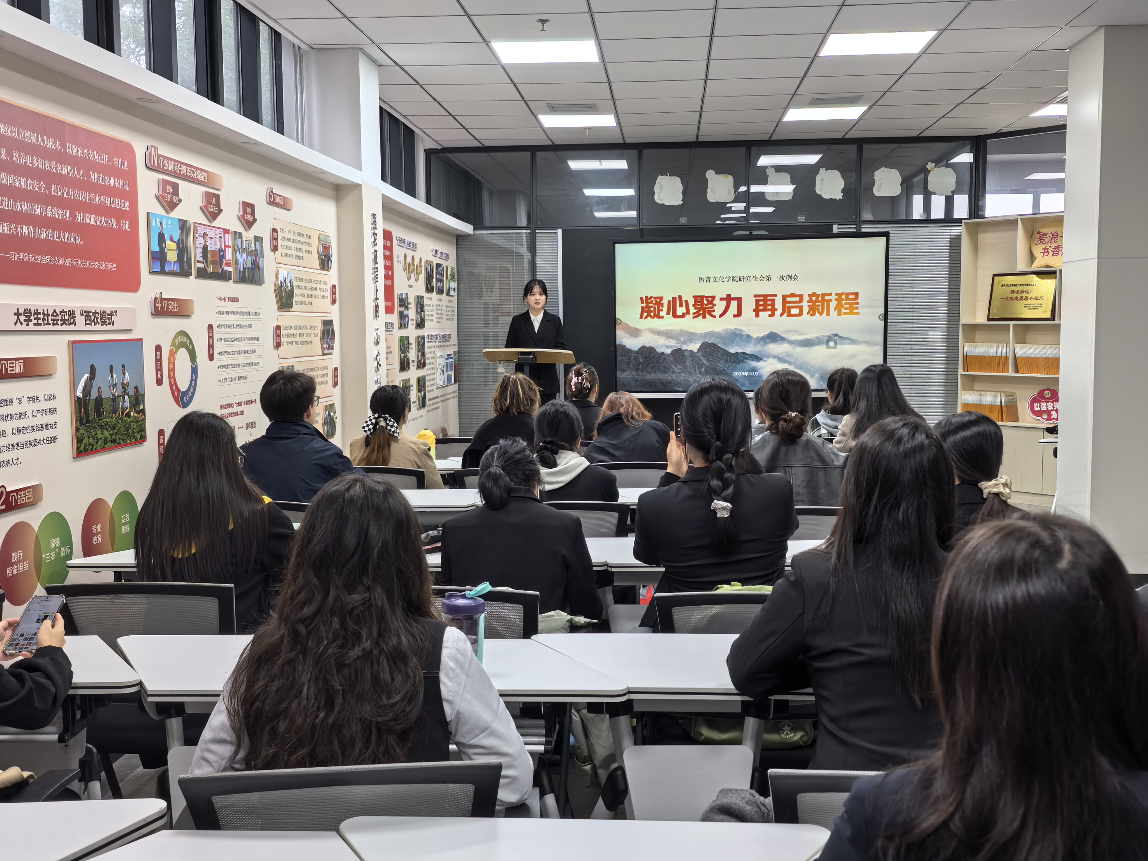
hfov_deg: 49.0
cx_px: 574
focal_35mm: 38
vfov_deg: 37.7
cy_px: 430
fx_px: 1260
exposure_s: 1/100
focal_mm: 5.75
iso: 80
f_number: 1.4
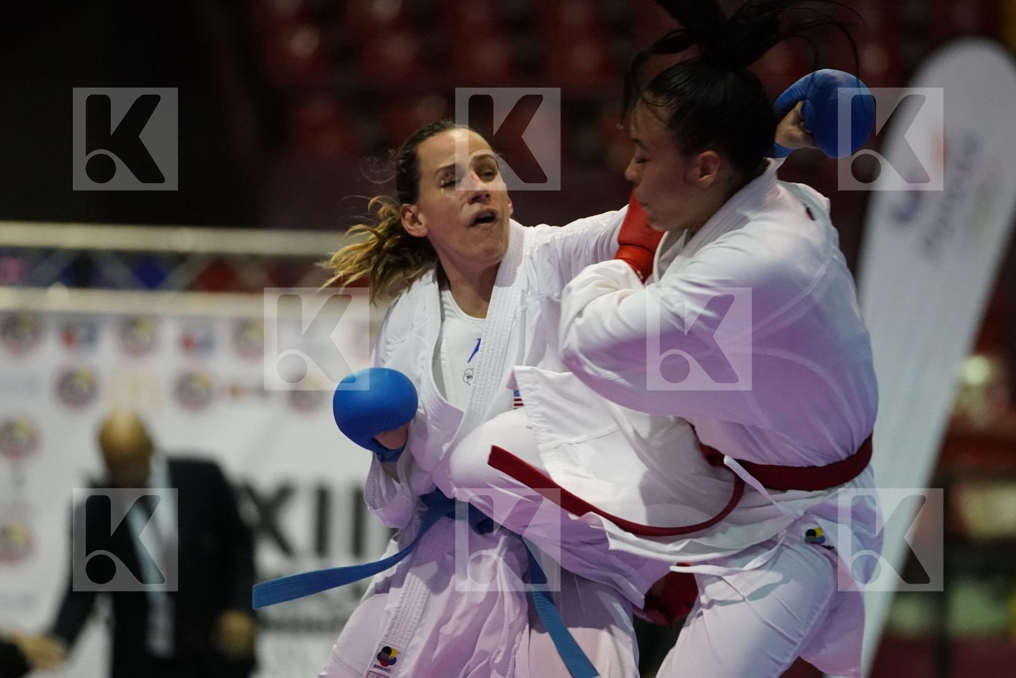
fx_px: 7986
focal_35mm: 283
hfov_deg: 7.3
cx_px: 508
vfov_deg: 4.9
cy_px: 339
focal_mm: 189
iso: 6400
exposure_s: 1/800
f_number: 2.8
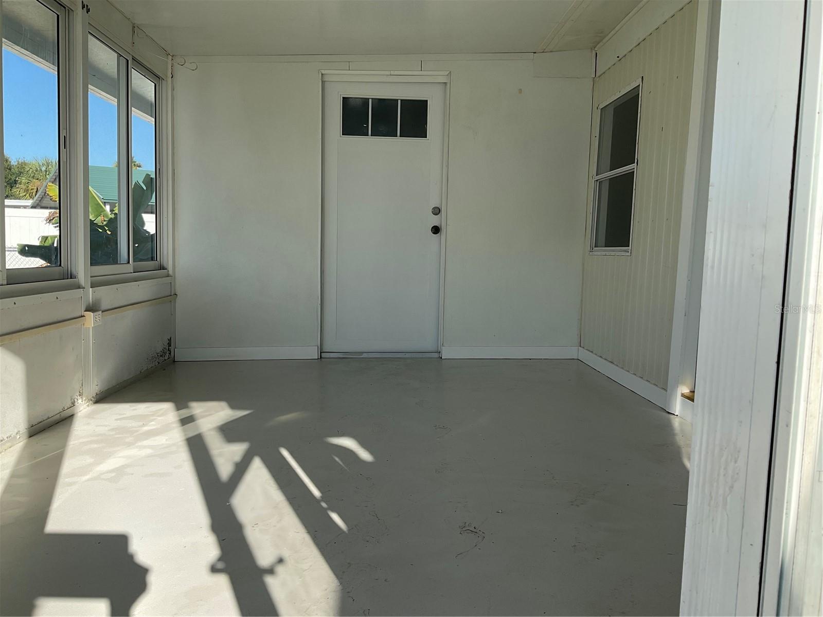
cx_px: 412
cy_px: 308
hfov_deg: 61.7
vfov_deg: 48.2
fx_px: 689
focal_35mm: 29
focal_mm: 3
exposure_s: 1/912
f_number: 1.8
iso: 16
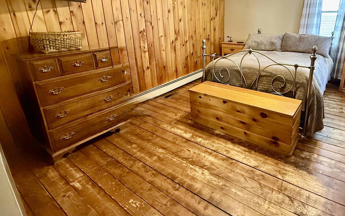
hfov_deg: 80.6
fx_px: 197
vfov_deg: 56.1
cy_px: 73
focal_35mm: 21
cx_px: 218
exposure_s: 1/60
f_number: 2.2
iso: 800
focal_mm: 2.22
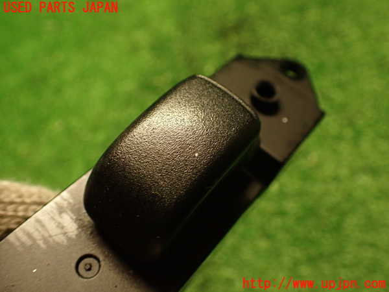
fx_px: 360
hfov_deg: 56.8
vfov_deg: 44.2
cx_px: 194
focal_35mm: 32
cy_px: 146
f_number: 2.4
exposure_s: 1/30
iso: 500
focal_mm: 5.79
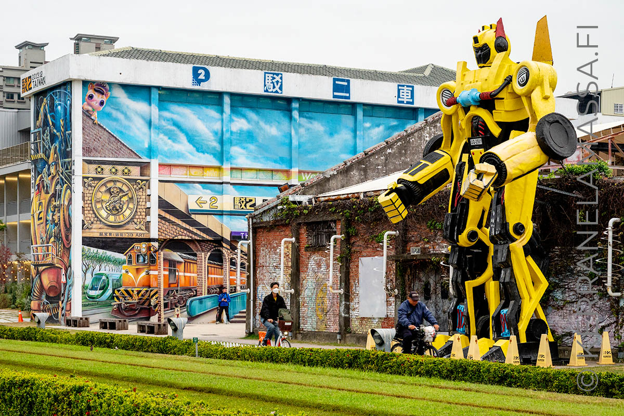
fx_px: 1213
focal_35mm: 70
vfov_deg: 19.5
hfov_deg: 28.8
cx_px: 312
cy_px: 208
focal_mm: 70
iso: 1600
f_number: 8
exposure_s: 1/100
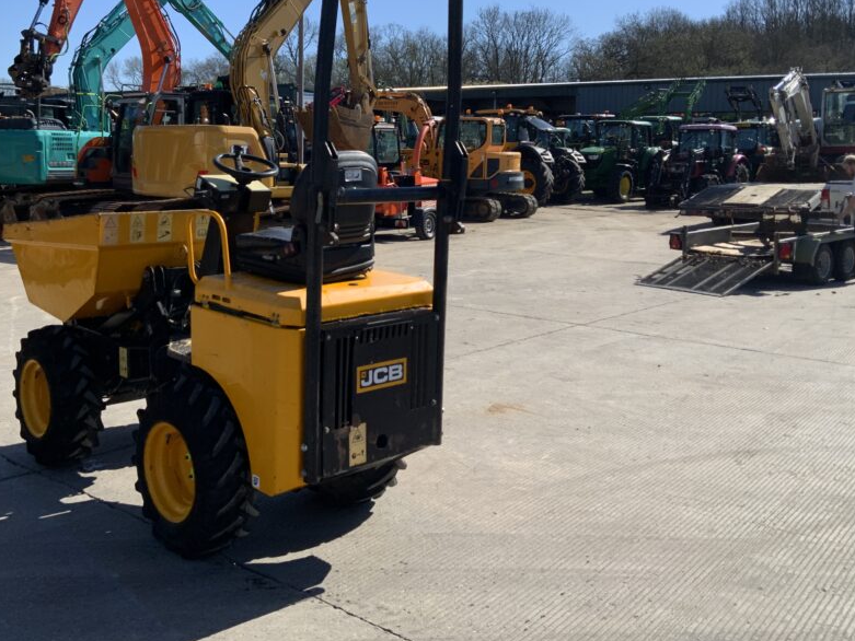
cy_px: 224
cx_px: 358
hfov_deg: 48.8
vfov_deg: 37.4
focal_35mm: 38
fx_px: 939
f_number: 1.8
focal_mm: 3
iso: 20
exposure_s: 1/1984
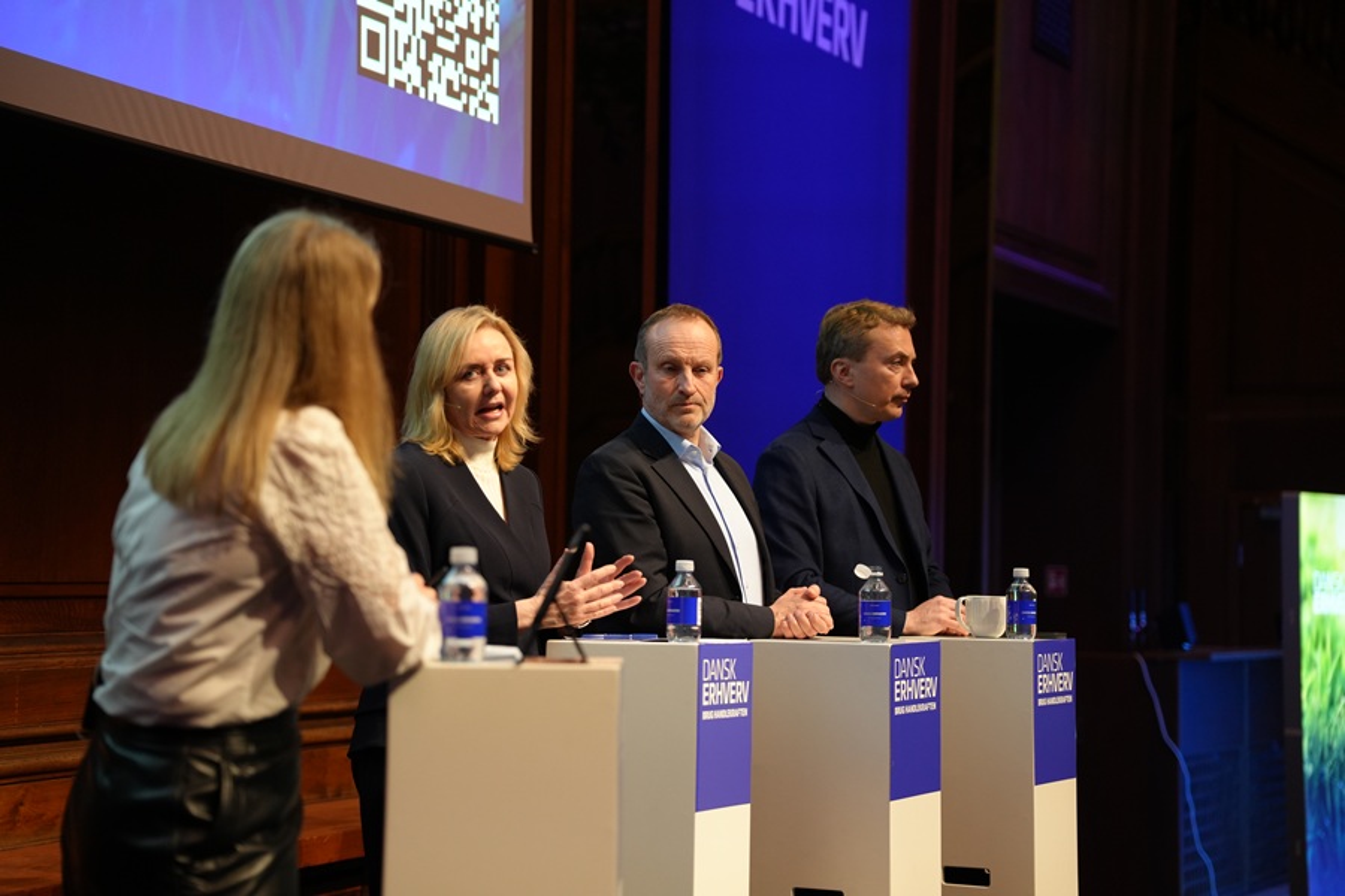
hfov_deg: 24.7
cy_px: 448
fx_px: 3071
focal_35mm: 82
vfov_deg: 16.6
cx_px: 672
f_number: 2.8
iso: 1250
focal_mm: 82.2
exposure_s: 1/200
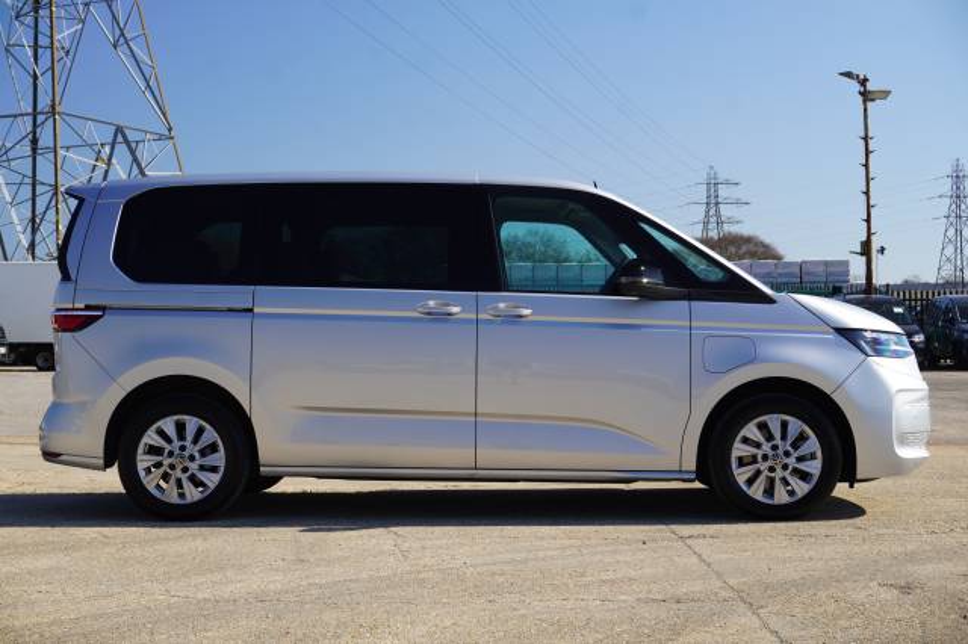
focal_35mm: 52
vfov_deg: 25.7
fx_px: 1411
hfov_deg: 37.9
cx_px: 484
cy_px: 322
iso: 100
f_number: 9
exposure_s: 1/100
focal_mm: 35
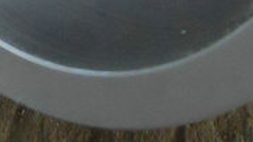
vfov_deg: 8.2
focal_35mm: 134
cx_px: 114
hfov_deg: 16.0
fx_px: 898
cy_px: -220
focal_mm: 5
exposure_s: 1/50
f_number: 2.7
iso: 800
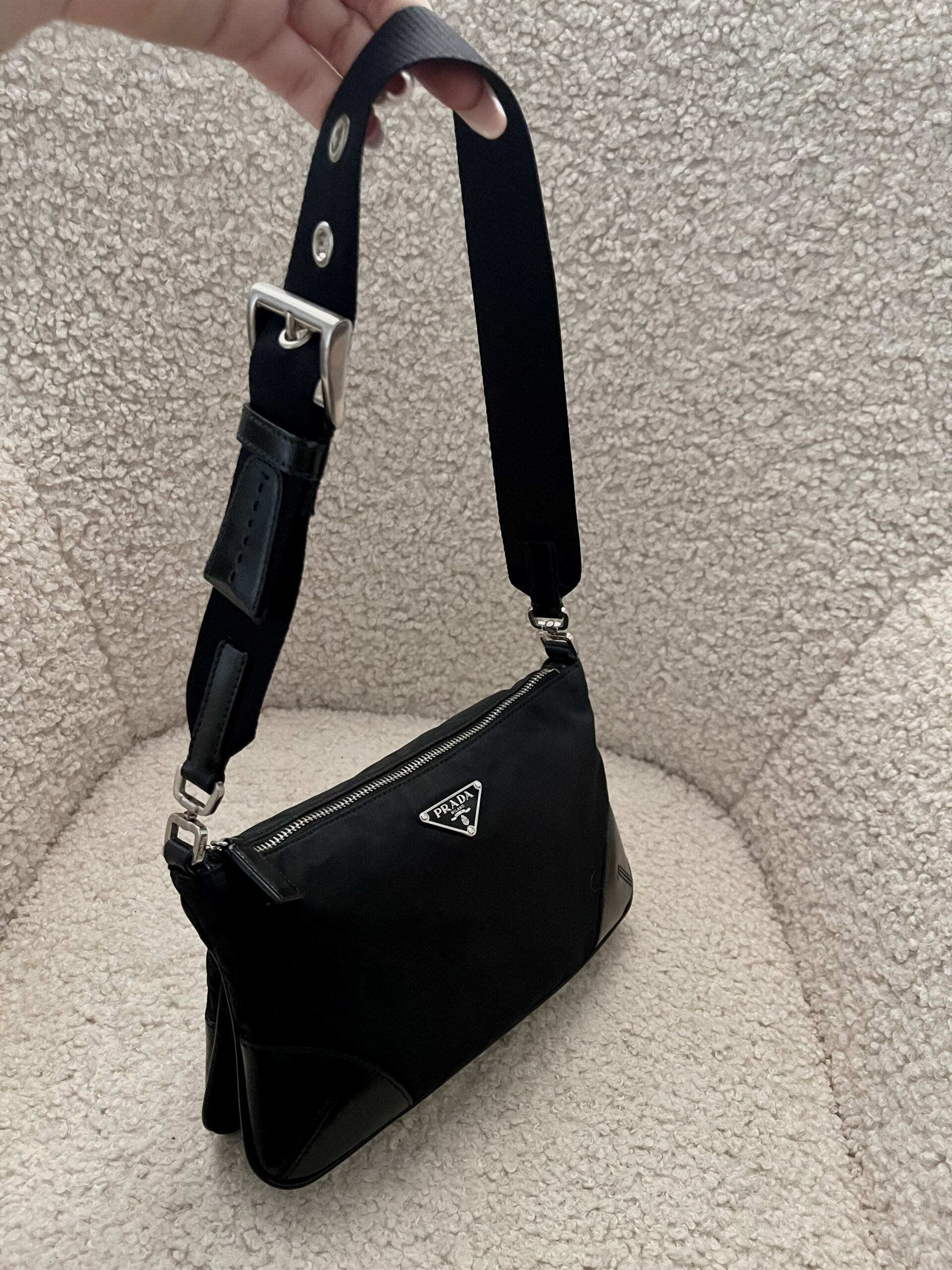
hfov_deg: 53.1
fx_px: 953
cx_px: 476
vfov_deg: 67.3
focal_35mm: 26
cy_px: 635
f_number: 1.6
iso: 640
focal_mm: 5.1
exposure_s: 1/40
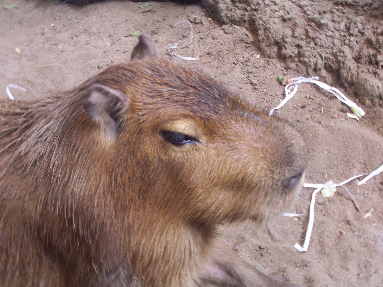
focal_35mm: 50
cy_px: 144
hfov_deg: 38.2
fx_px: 553
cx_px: 192
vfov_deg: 29.1
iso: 140
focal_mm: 8.6
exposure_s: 1/15
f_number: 3.4
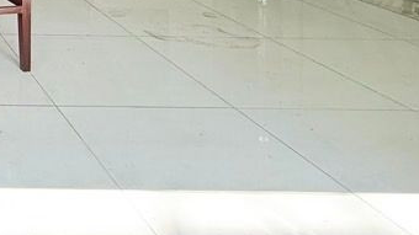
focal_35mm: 46
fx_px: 511
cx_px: -170
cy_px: -194
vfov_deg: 19.2
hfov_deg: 30.7
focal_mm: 2.22
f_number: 2.2
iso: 50
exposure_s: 1/100
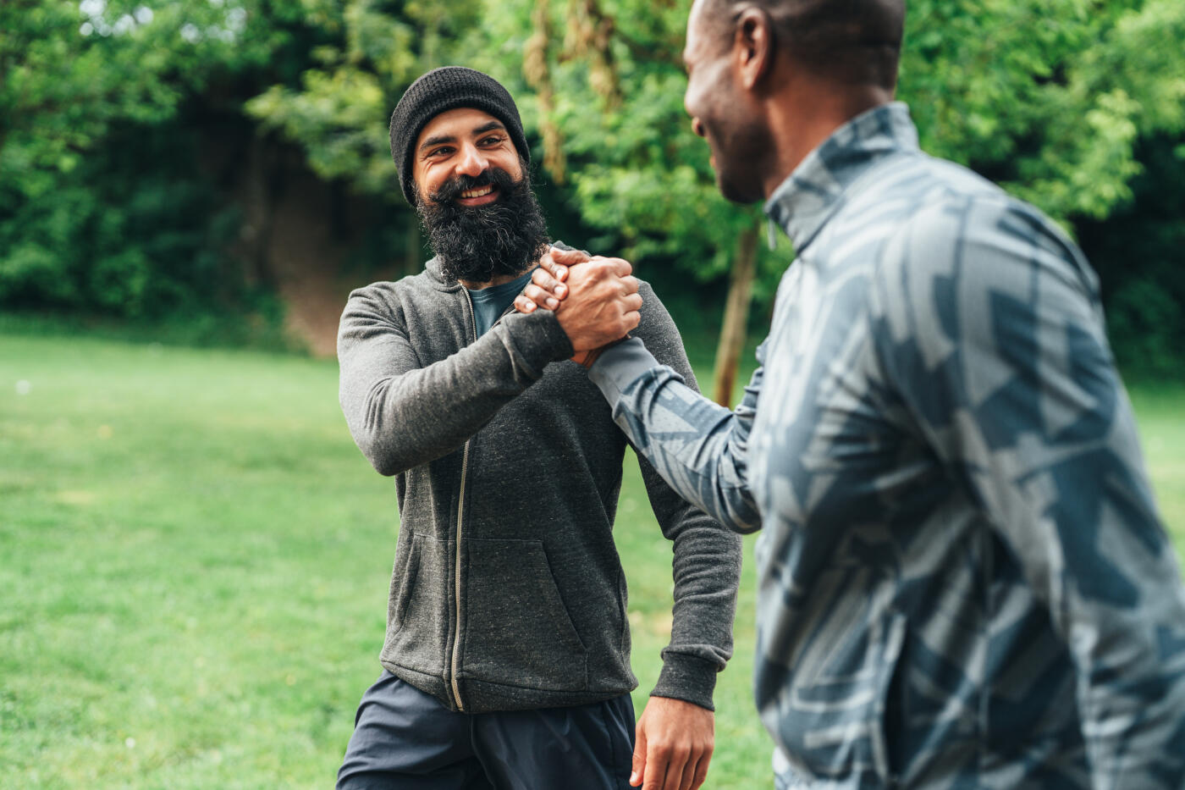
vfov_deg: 27.0
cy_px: 395
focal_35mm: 50
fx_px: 1646
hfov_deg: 39.6
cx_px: 592
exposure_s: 1/1000
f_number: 2
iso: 250
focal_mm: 50
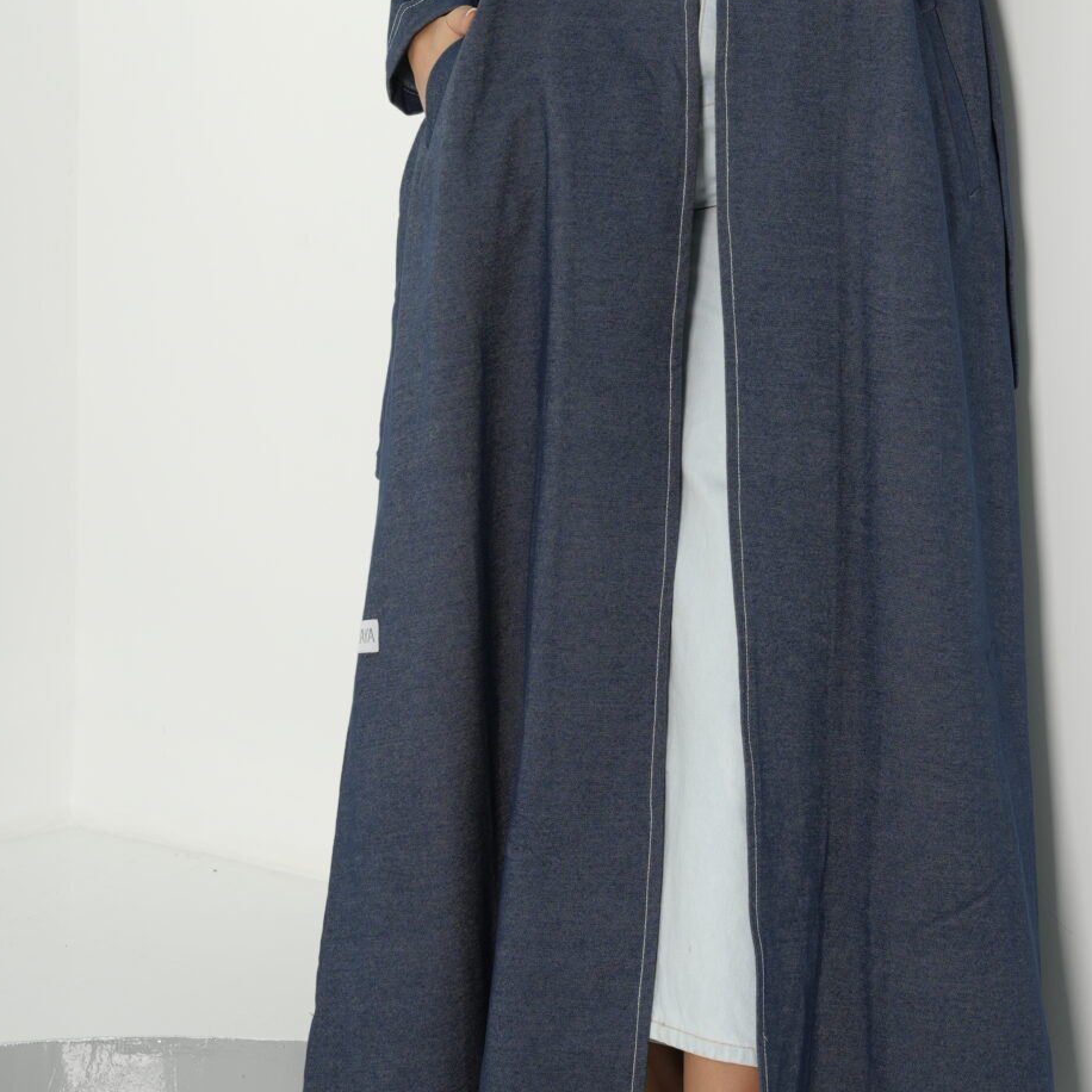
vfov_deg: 14.8
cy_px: -33
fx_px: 4128
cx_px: 721
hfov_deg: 15.0
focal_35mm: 116
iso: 80
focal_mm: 48.7
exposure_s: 1/125
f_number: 8
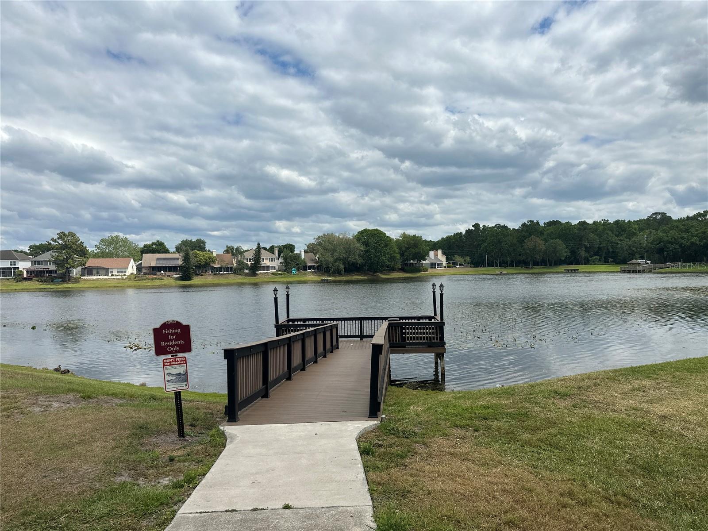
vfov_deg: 56.8
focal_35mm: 24
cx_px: 354
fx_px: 491
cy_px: 266
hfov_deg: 71.6
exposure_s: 1/8929
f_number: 1.78
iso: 80
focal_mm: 6.86
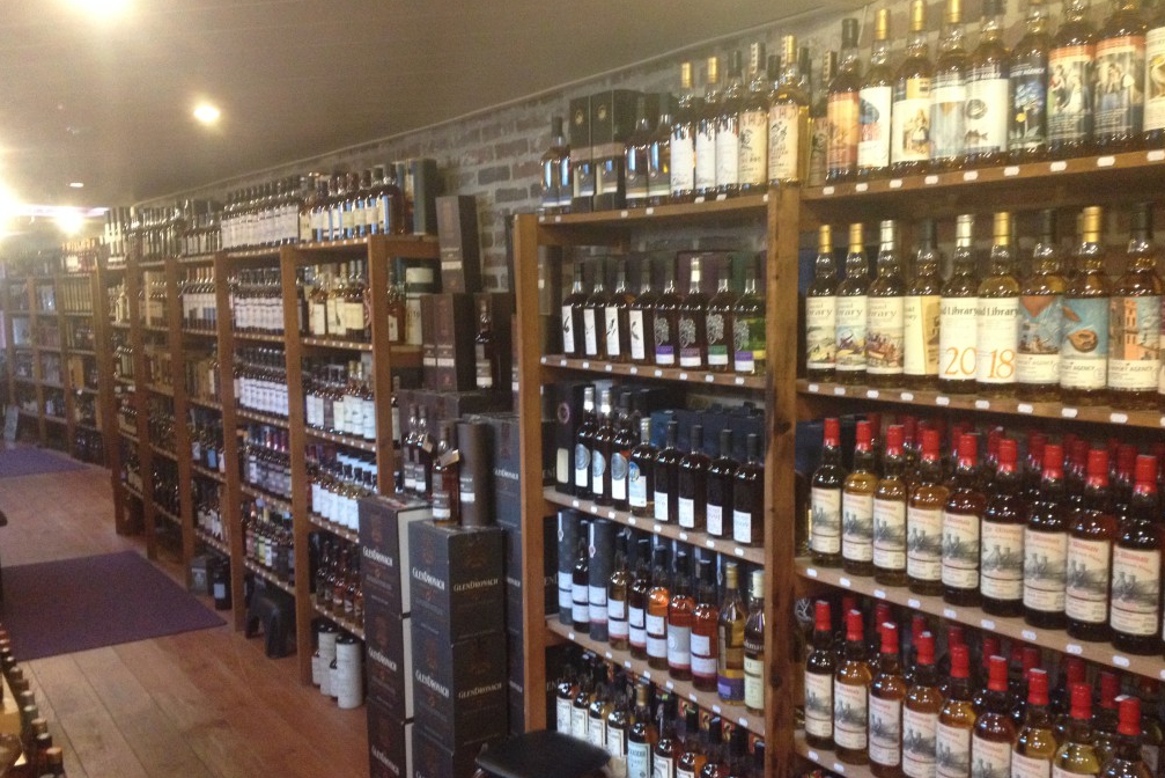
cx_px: 575
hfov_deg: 51.9
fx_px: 1198
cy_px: 436
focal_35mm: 37
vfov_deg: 35.9
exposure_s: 1/17
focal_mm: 4.28
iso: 400
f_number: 2.4
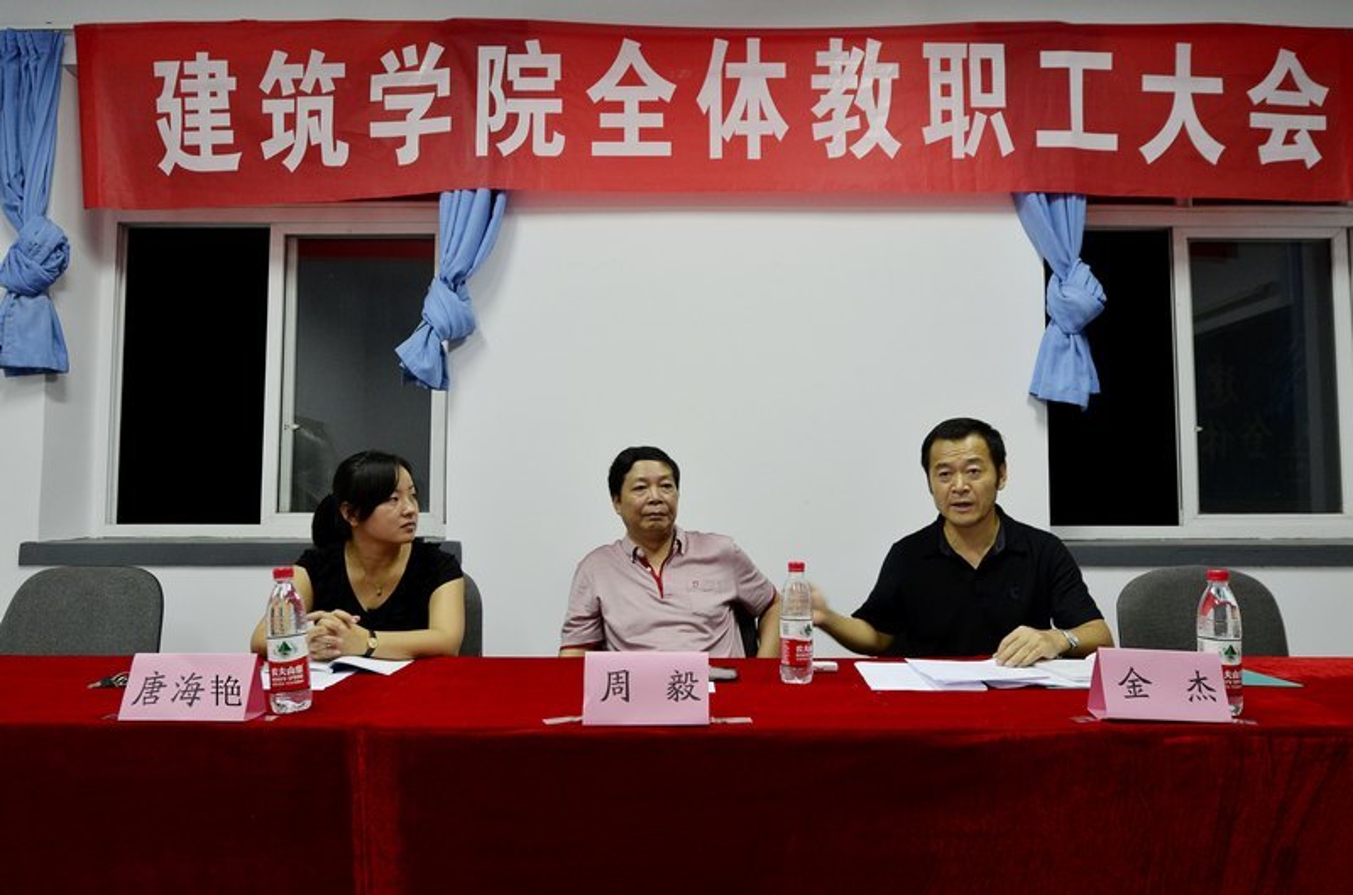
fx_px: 900
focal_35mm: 24
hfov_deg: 73.9
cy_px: 448
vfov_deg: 52.9
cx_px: 676
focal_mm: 16
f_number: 4
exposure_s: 1/40
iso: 500
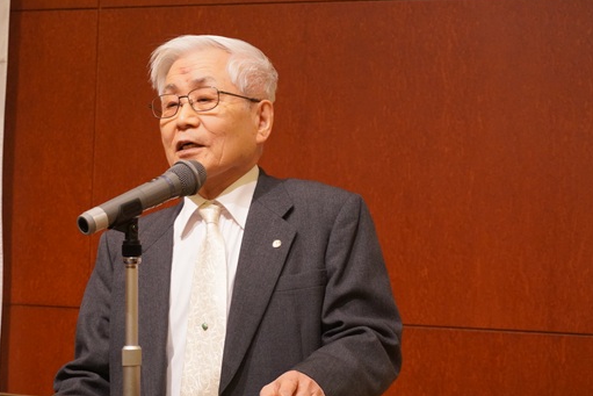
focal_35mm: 88
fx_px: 1450
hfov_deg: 23.1
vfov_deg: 15.5
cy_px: 185
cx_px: 258
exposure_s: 1/160
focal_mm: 50
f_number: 5.6
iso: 5000
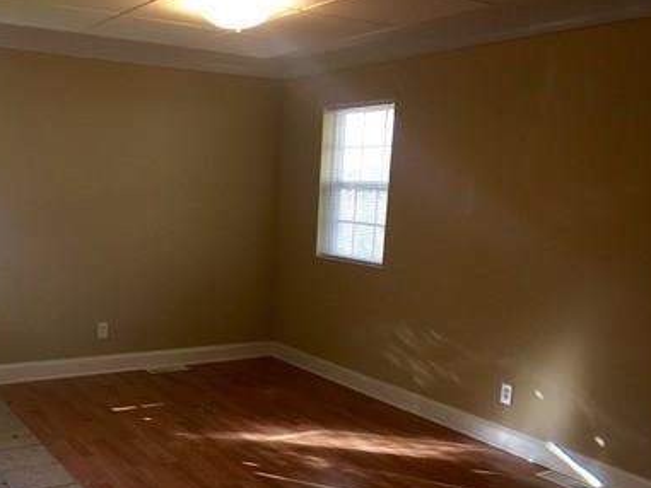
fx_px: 734
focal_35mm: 39
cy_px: 319
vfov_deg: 36.5
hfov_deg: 47.2
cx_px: 229
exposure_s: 1/30
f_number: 2.2
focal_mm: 4.15
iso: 32
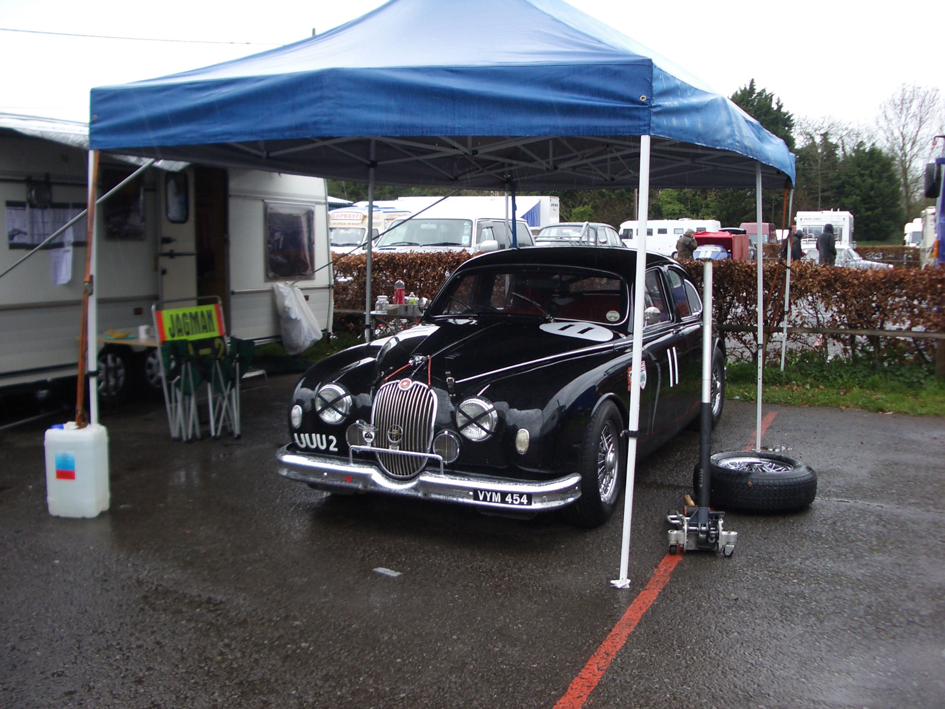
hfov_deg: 52.6
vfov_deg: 40.7
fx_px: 955
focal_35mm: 35
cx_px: 472
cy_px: 354
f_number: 2.6
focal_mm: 5.8
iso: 80
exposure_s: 1/125
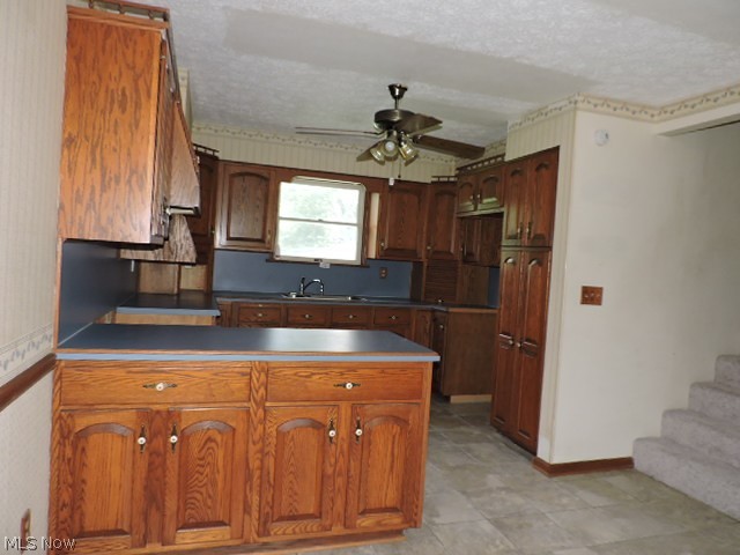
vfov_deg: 56.8
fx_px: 513
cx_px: 370
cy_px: 278
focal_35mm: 24
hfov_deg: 71.6
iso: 200
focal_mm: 4.3
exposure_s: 1/30
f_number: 3
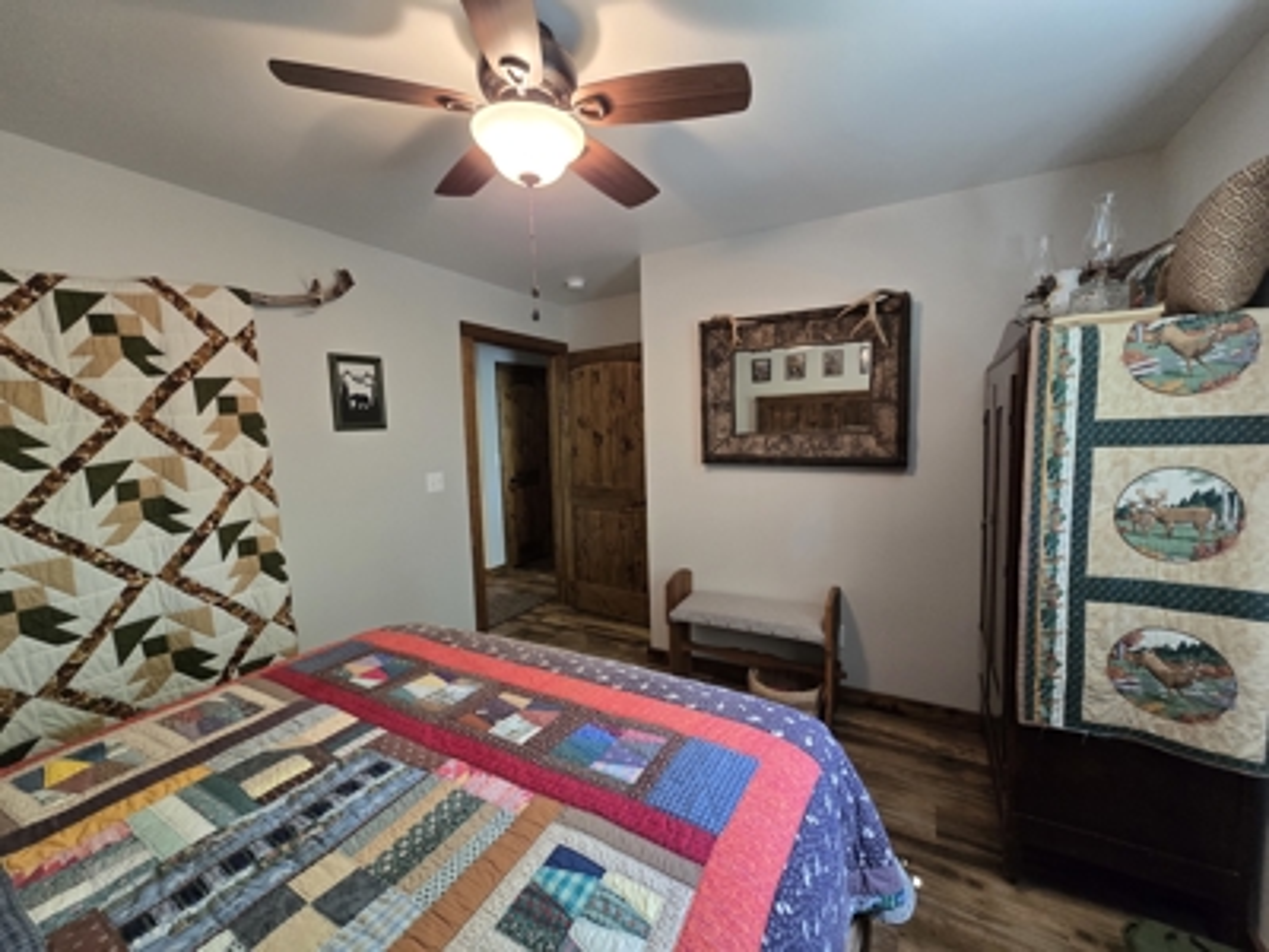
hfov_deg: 106.2
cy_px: 476
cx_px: 634
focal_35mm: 13
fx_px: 477
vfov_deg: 89.9
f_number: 2.2
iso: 400
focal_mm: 2.2
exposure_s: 1/60
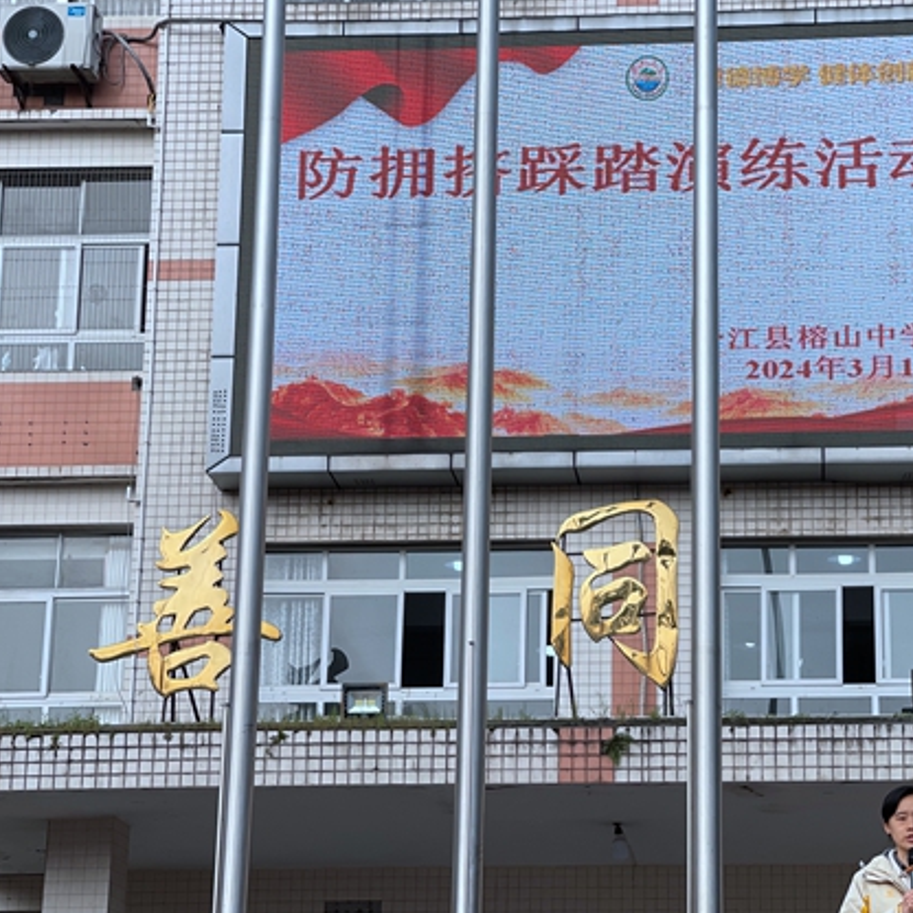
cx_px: 621
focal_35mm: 87
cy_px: 511
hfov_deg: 19.9
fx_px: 2596
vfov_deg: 19.9
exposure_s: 1/986
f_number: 2.2
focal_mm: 7.5
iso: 20
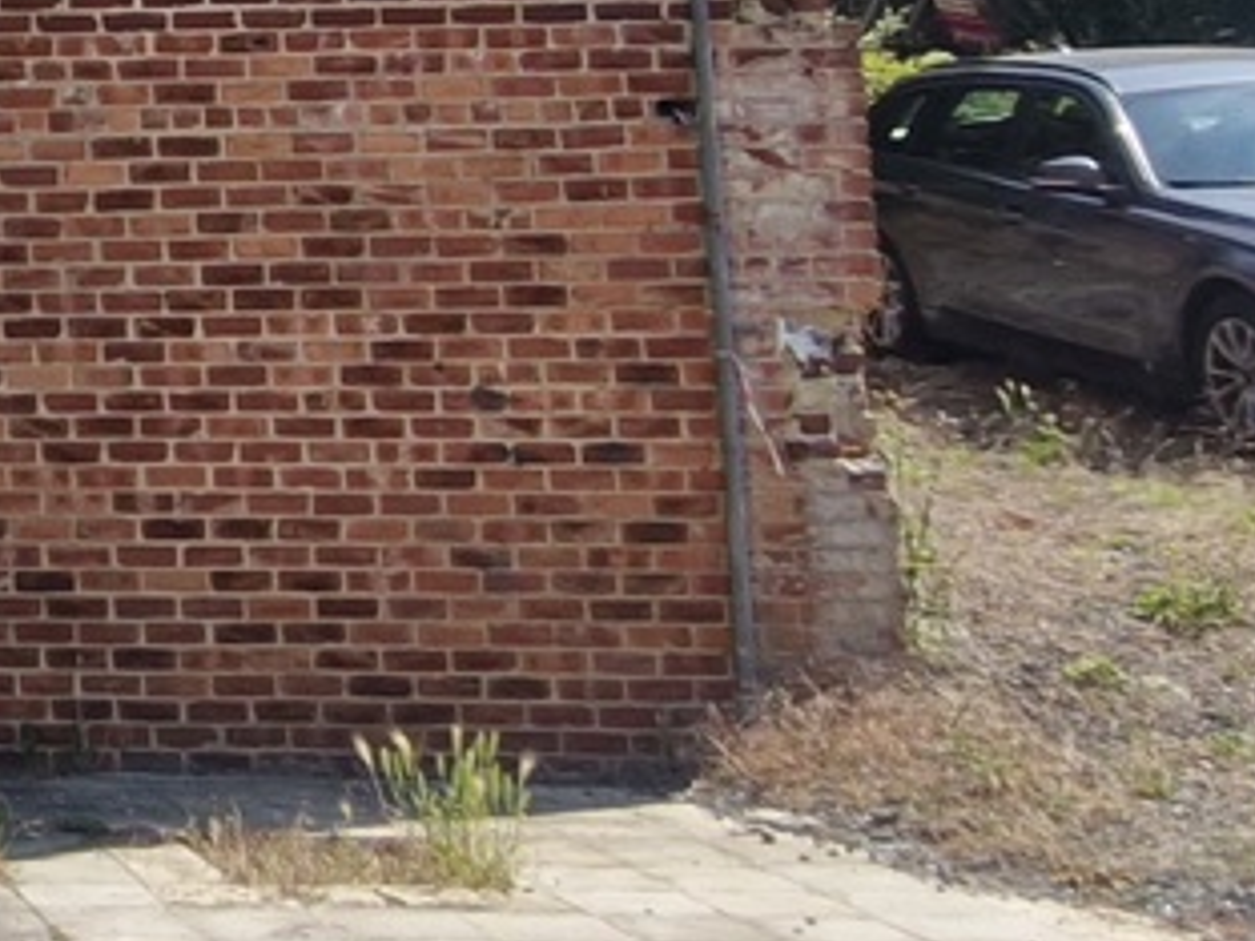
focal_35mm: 80
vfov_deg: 17.9
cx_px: -1074
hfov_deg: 18.4
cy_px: -40
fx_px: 2900
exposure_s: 1/1508
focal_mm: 1.74
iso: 50
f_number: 2.2
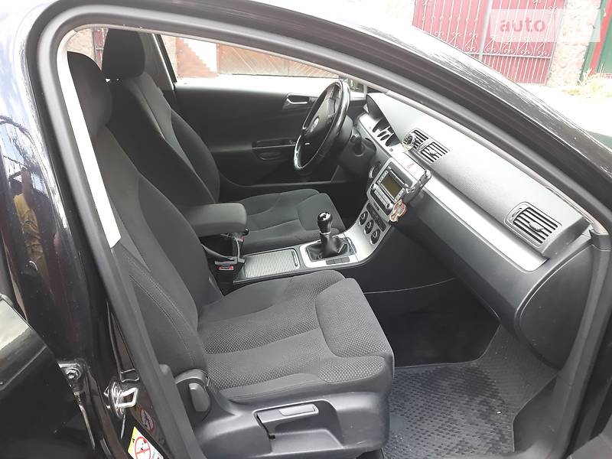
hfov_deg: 65.3
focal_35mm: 27
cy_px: 230
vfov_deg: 51.4
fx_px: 477
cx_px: 306
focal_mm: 3.7
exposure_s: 1/50
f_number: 1.7
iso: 100
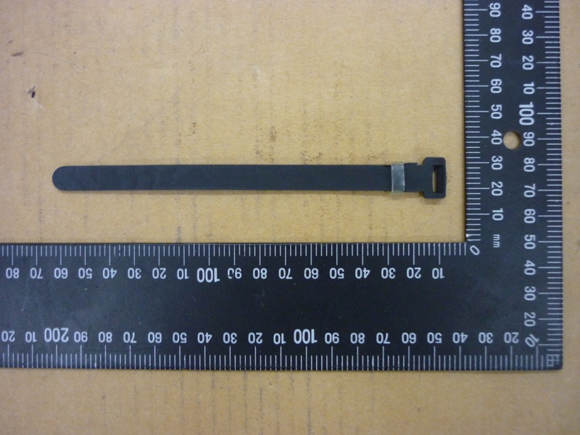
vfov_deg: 42.9
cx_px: 290
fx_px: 553
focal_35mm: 33
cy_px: 218
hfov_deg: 55.4
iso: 400
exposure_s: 1/13
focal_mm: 5.5
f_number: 2.8
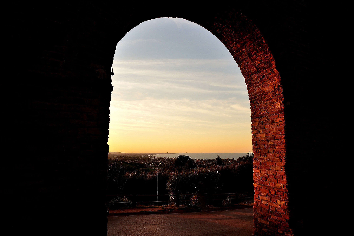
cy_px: 118
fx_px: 265
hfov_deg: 67.4
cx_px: 177
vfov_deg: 47.9
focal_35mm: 27
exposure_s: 1/60
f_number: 10
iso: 100
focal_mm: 18
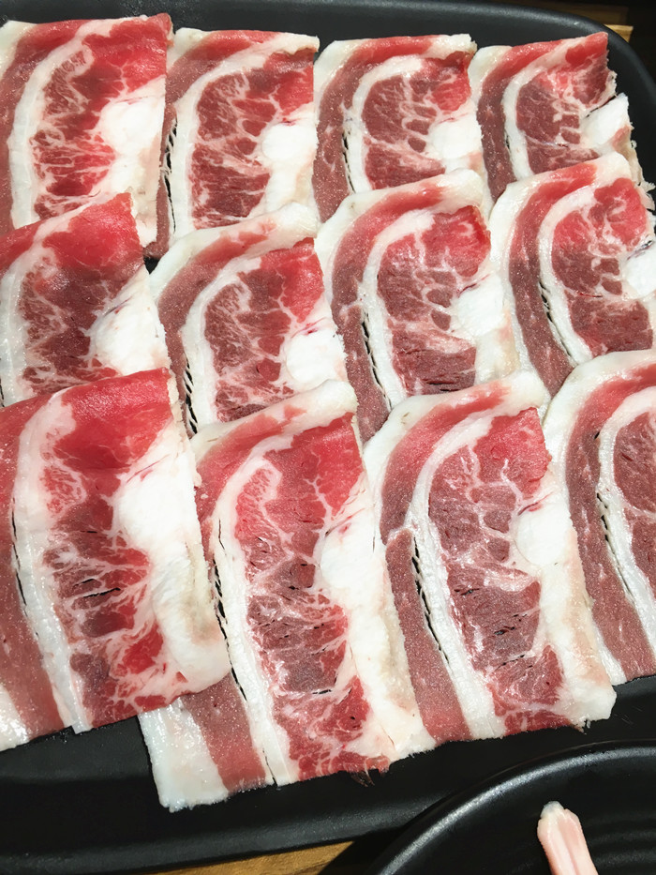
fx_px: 733
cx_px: 328
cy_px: 438
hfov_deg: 48.2
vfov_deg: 61.7
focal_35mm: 29
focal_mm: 4.15
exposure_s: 1/33
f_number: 2.2
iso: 64
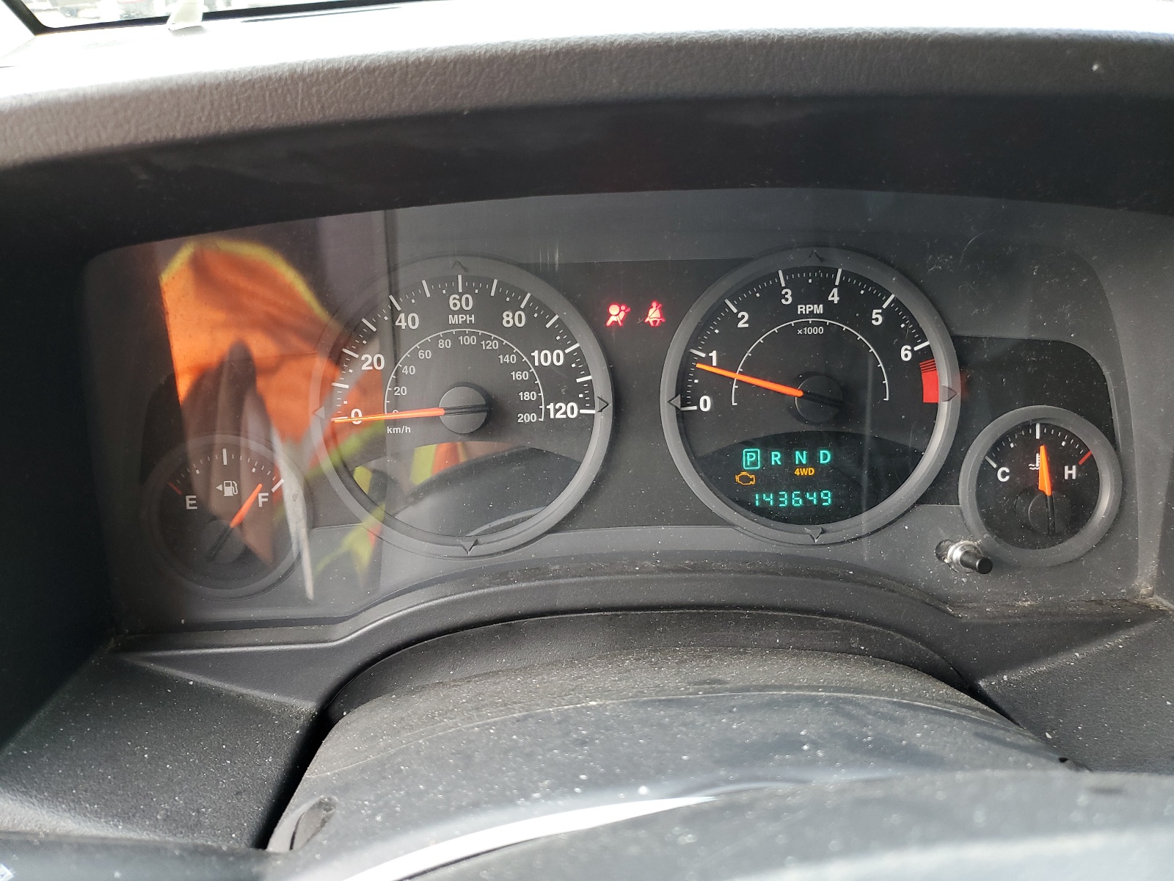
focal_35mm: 26
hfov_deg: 67.3
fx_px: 882
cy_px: 440
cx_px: 587
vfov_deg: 53.1
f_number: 1.5
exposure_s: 1/60.2
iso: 76
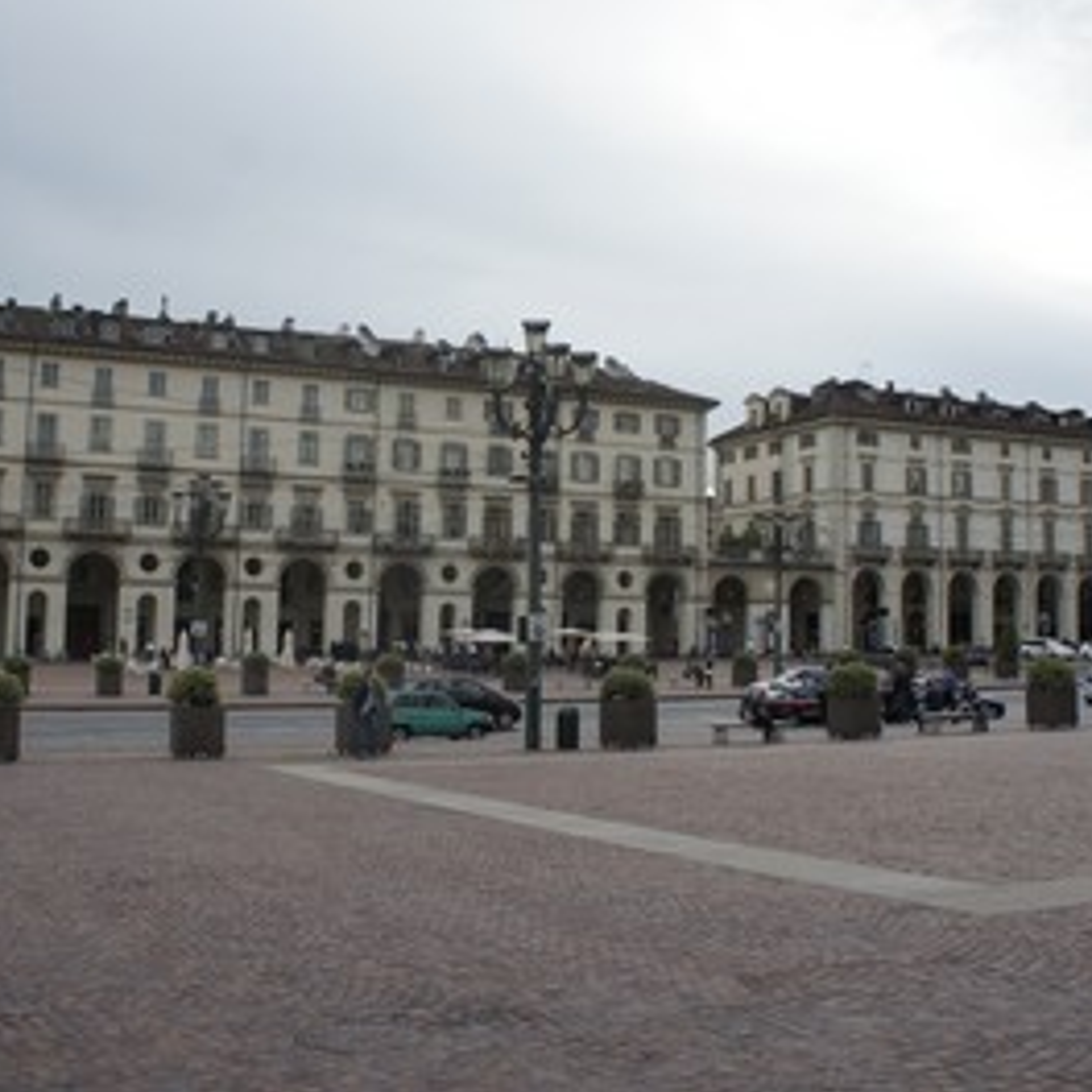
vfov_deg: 41.8
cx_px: 505
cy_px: 472
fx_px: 1428
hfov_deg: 41.8
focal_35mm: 40
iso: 200
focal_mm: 18
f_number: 7.1
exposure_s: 1/125
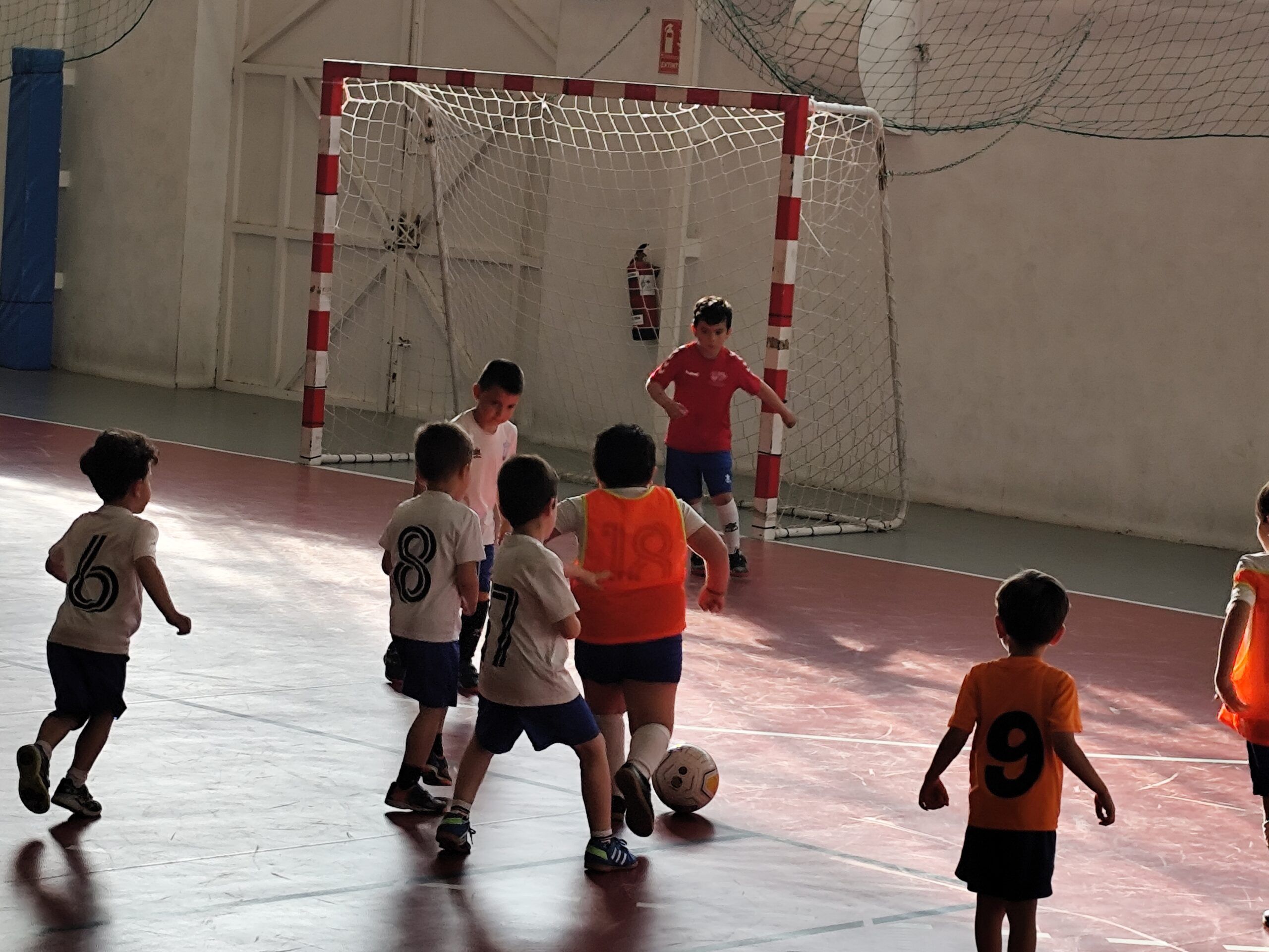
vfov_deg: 13.3
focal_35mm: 111
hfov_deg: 17.7
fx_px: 4069
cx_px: 634
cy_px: 476
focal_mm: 6.14
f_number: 1.65
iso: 50
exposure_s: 1/360
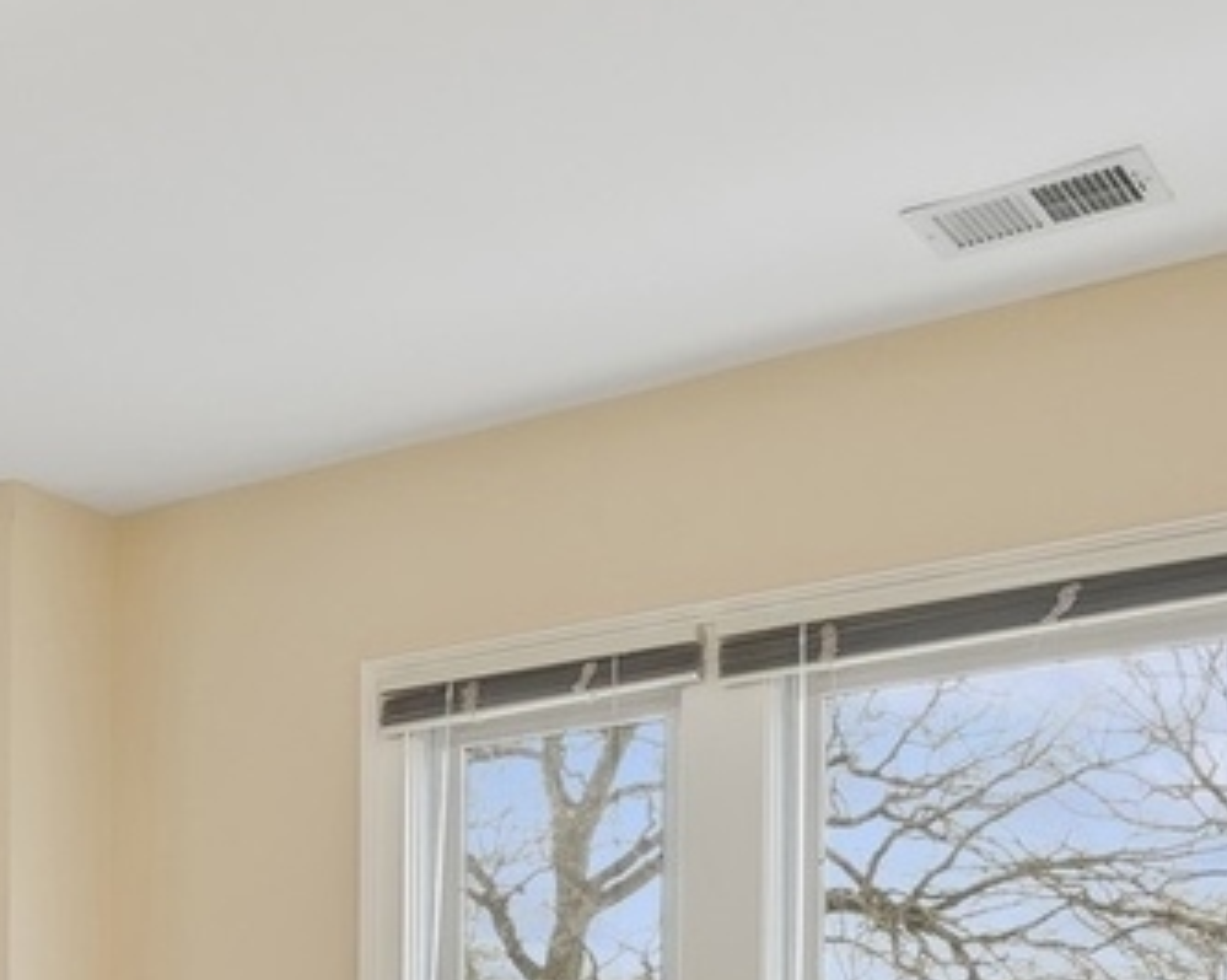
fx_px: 2323
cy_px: 1238
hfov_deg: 27.7
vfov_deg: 21.7
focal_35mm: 64
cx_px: -33
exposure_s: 1/6
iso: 200
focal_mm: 14
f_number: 9.5
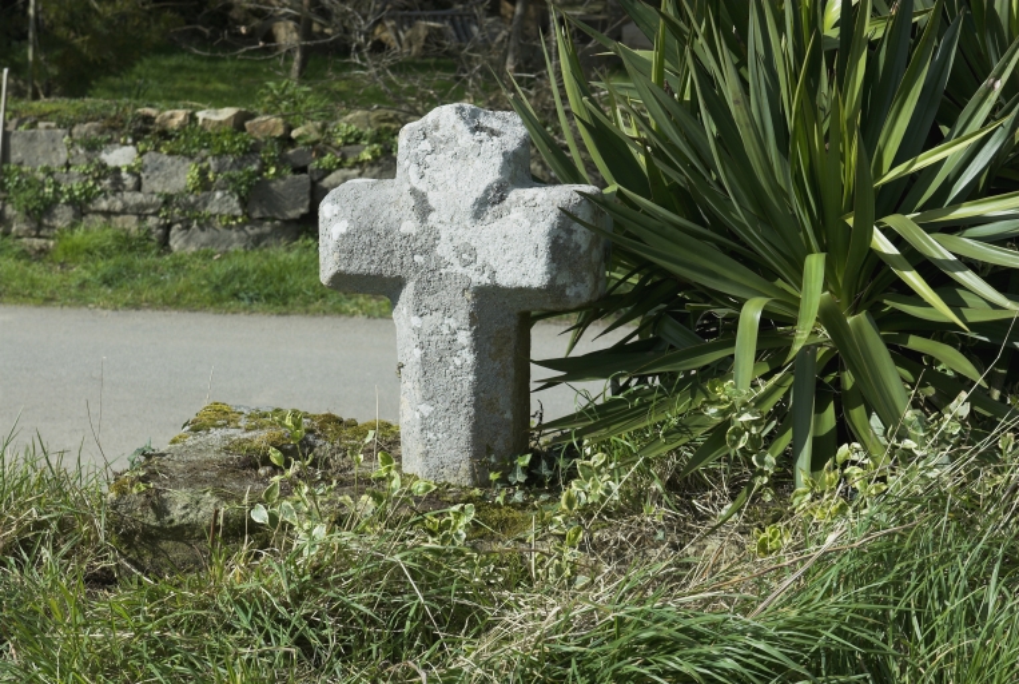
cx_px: 510
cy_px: 342
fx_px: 2978
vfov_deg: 13.1
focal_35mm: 105
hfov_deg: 19.4
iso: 100
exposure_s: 1/125
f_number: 11
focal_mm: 70
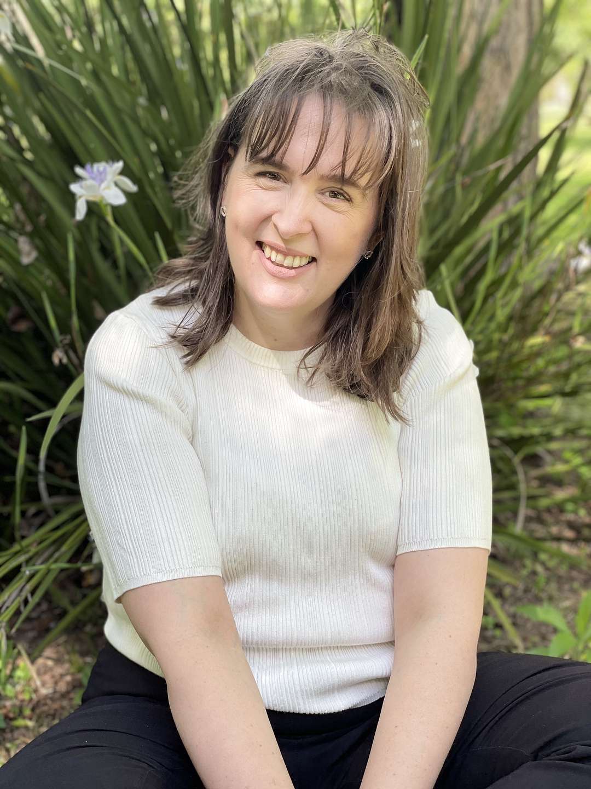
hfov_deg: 28.0
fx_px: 1184
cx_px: 296
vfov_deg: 36.8
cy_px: 394
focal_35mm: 52
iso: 32
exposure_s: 1/122
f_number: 2
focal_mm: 6
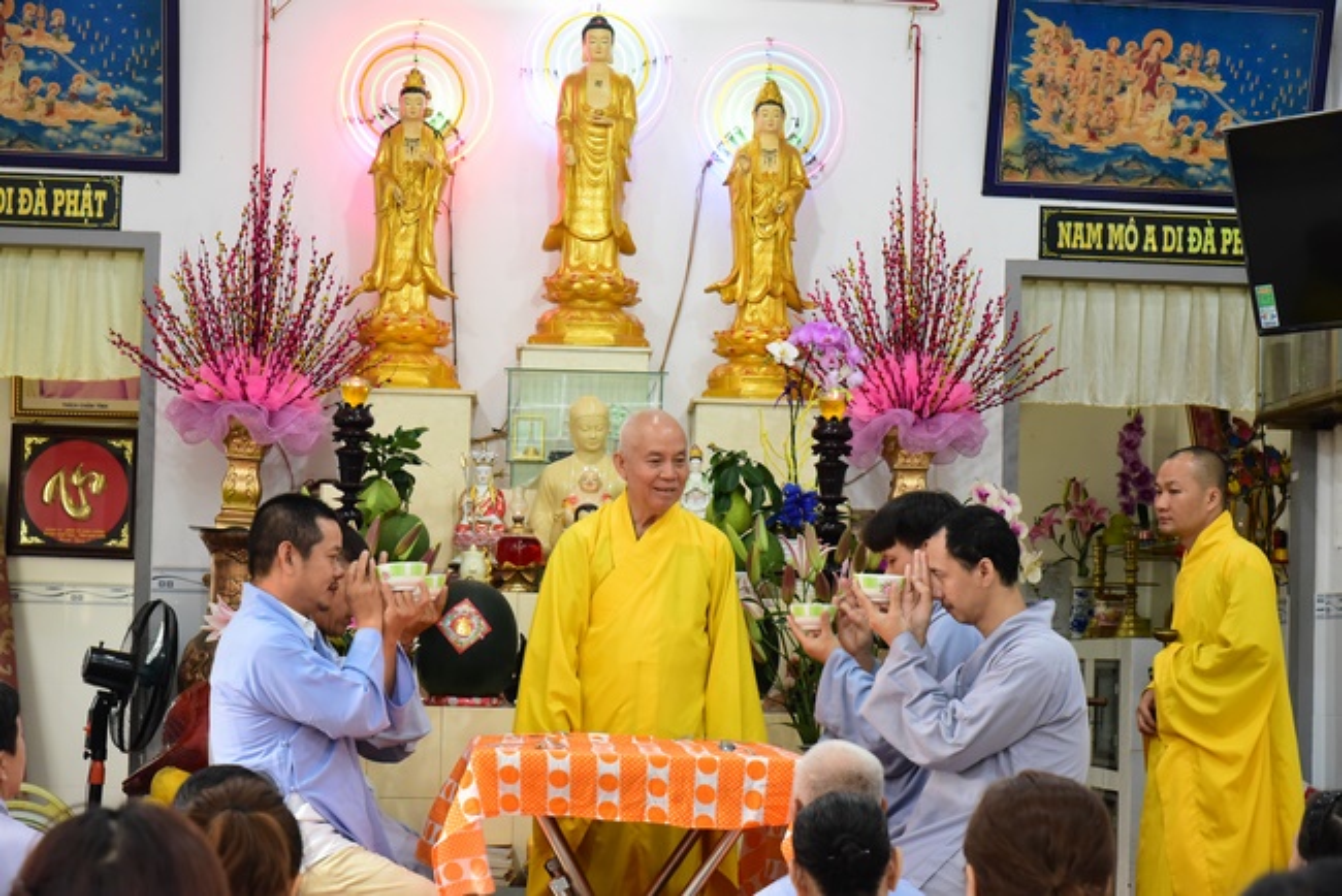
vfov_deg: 16.7
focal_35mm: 82
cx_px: 671
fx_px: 3058
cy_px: 448
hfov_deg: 24.8
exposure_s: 1/80
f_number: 8
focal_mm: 82
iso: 5600
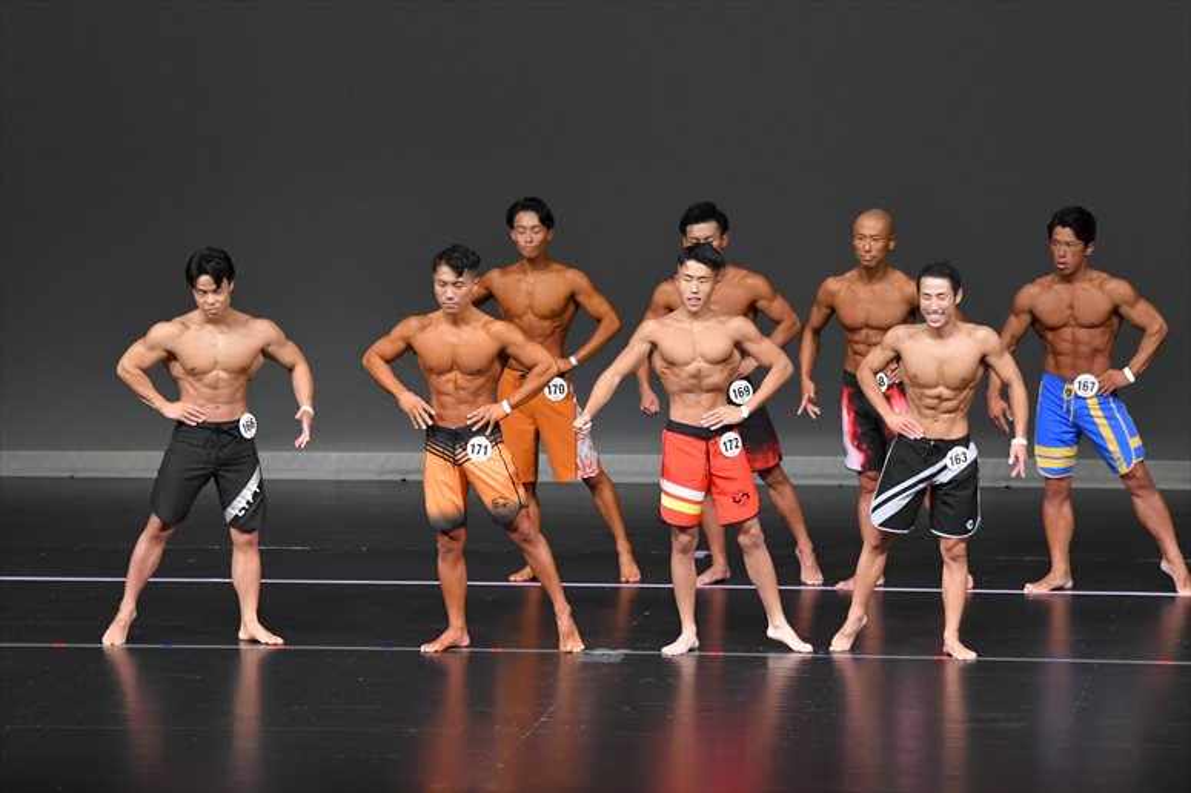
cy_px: 396
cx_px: 596
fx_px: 7176
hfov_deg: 9.5
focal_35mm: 217
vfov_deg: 6.3
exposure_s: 1/400
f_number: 5.6
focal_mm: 145
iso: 4000
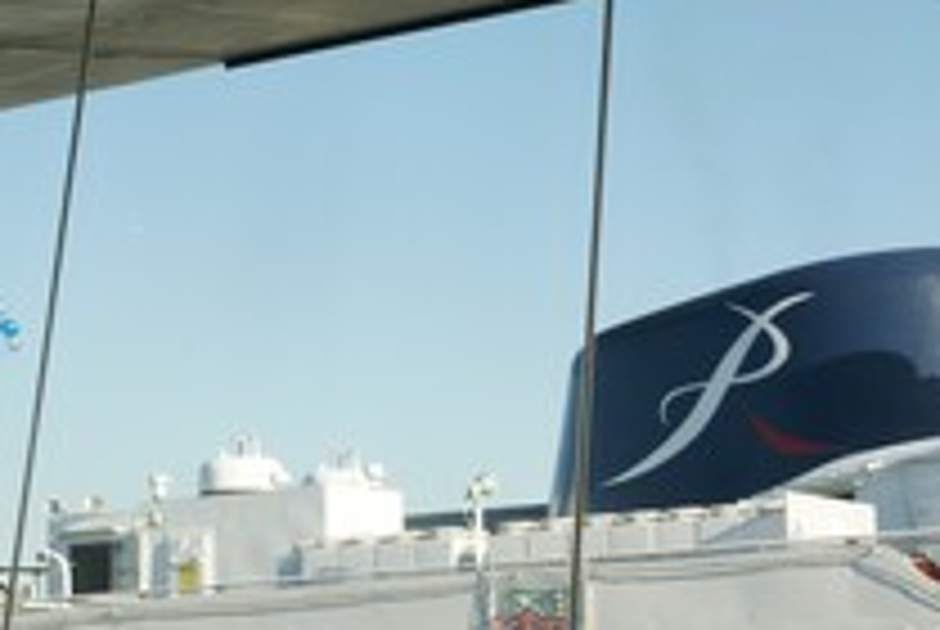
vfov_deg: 15.9
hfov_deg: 23.6
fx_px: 2249
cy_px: 196
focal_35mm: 86
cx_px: 504
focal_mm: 30
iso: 200
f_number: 13
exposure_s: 1/100
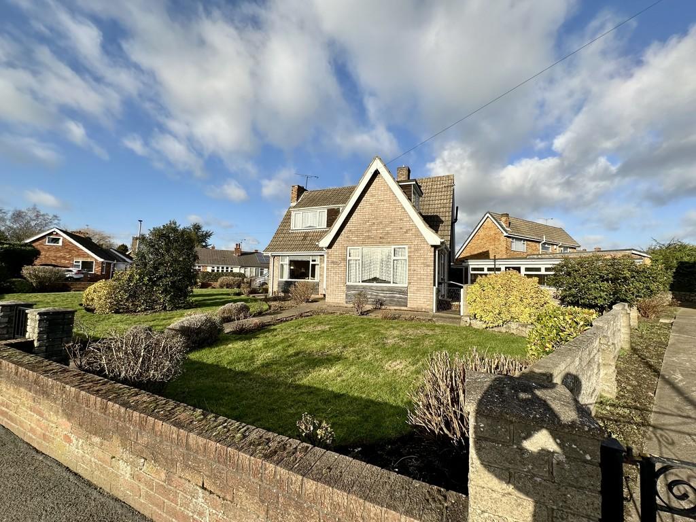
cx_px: 348
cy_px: 261
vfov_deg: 85.7
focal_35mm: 14
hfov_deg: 102.1
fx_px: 281
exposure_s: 1/2681
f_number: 2.2
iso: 50
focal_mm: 2.22
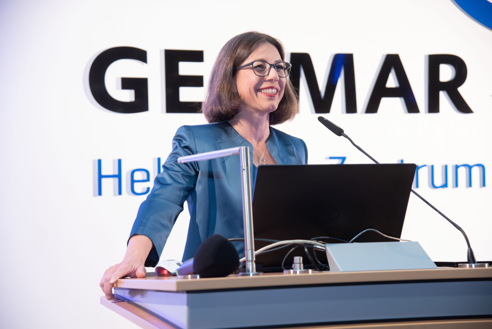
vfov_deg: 17.5
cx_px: 246
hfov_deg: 26.0
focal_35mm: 78
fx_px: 1066
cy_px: 164
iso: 2000
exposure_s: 1/60
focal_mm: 78
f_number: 5
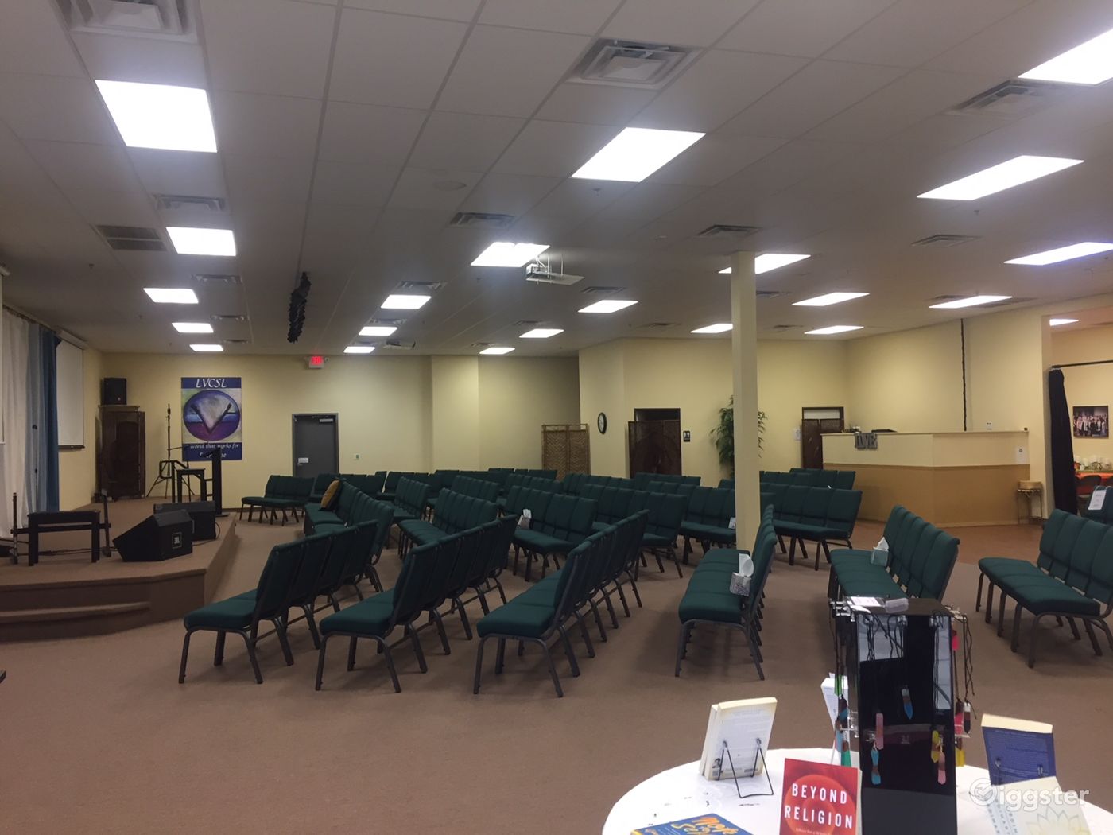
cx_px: 556
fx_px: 932
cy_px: 418
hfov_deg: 61.7
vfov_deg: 48.2
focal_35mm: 29
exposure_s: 1/30
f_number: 2.2
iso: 64
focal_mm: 4.15
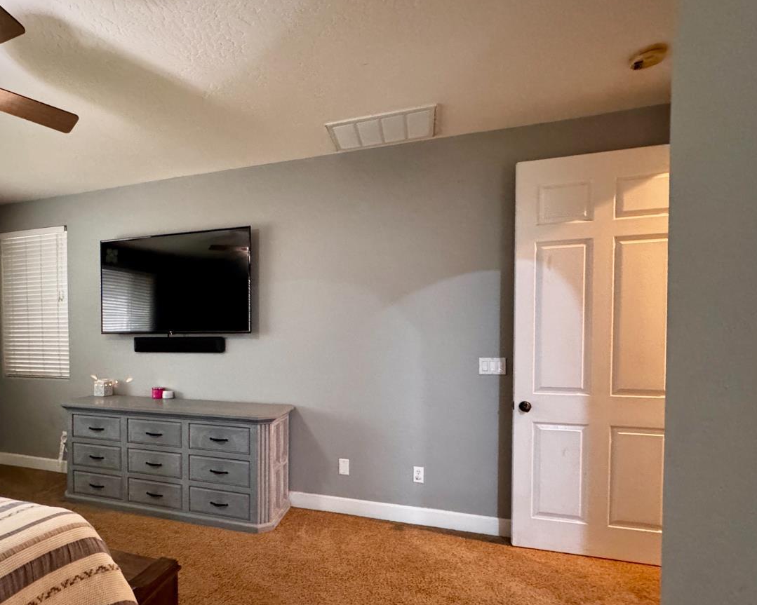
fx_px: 426
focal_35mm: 19
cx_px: 268
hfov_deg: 81.2
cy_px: 353
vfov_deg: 70.3
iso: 1000
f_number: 2.2
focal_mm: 2.22
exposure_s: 1/60
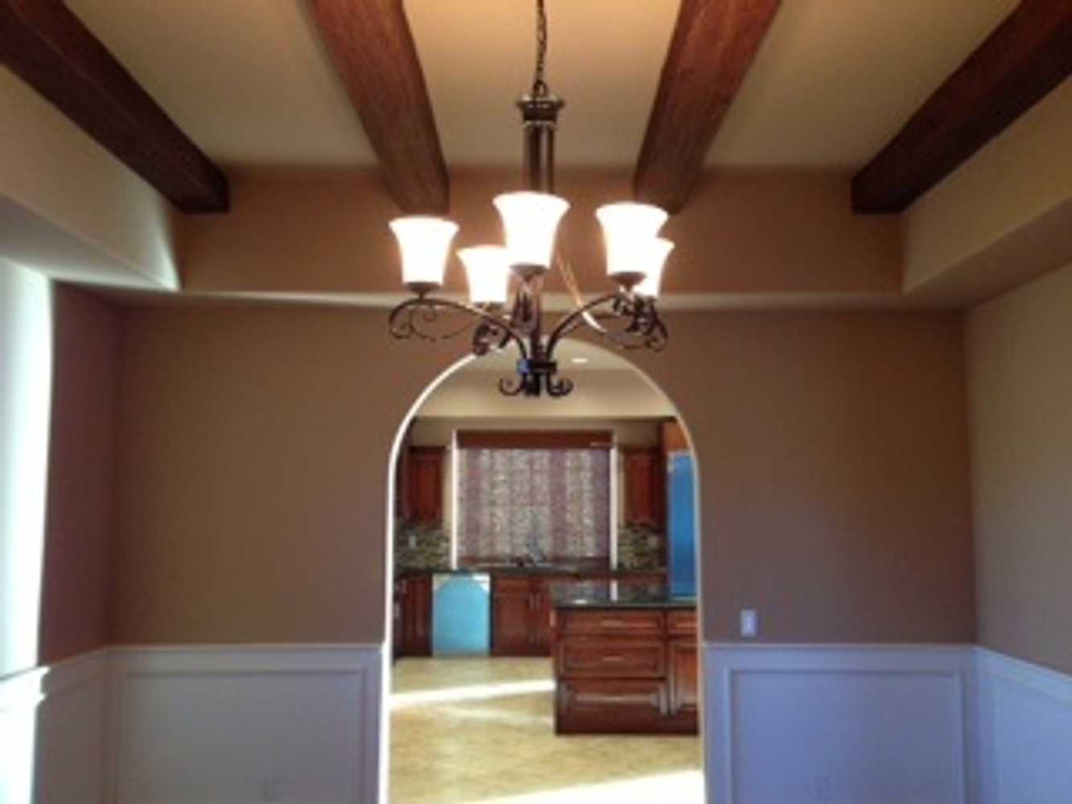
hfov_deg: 55.3
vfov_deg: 43.0
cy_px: 402
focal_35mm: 33
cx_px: 536
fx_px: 1022
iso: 125
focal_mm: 4.13
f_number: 2.4
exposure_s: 1/20
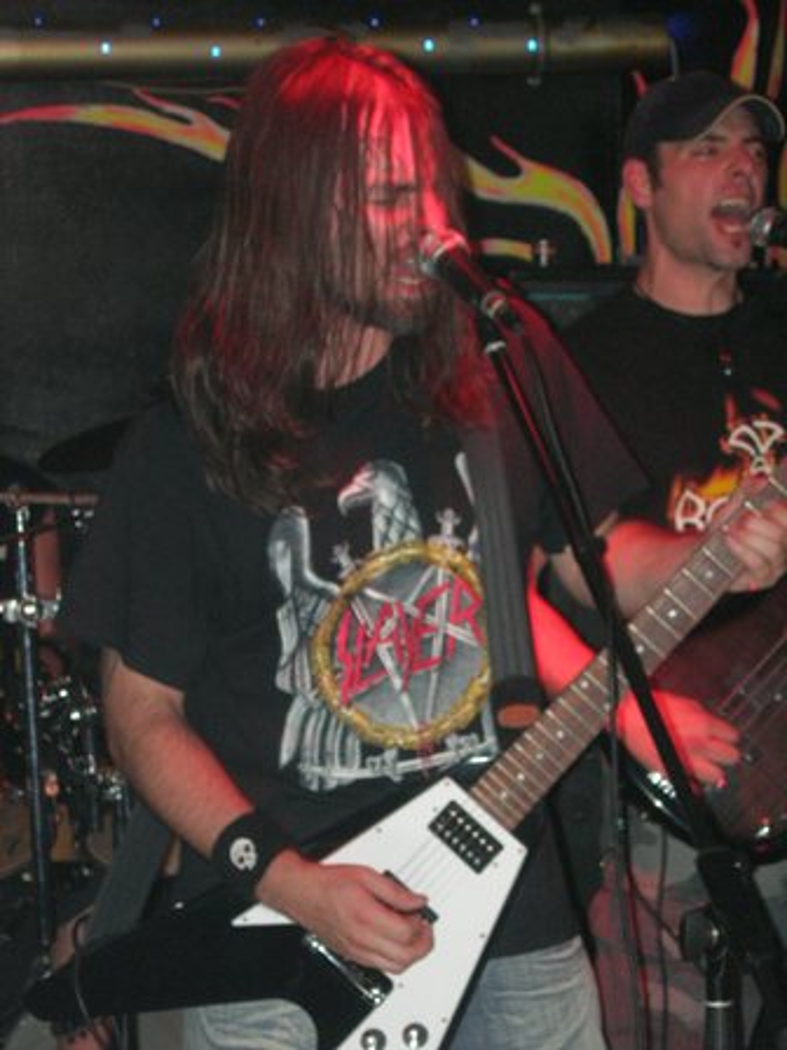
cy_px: 525
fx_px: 3425
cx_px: 394
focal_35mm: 113
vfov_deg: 17.4
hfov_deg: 13.1
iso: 200
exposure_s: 1/60.1
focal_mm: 23.4
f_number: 4.9
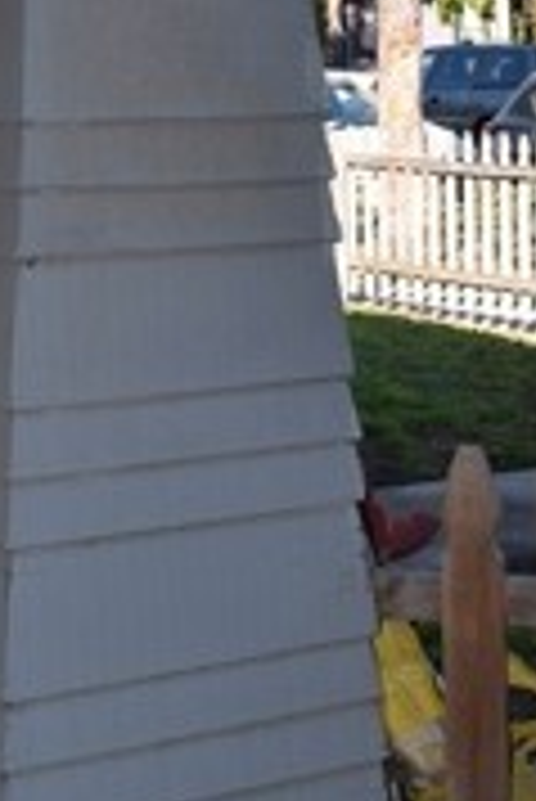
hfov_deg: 14.1
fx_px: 2162
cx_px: 423
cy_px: -9
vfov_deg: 20.3
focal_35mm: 97
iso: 100
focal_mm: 18
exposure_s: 1/200
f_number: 6.3
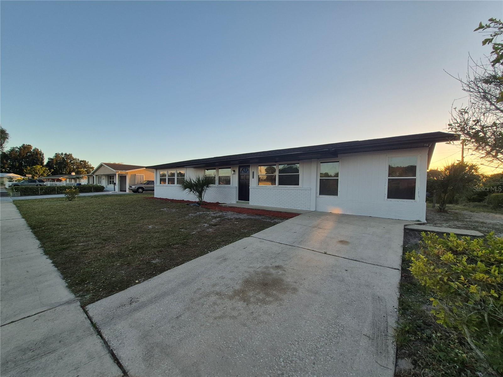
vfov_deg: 89.9
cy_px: 188
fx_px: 189
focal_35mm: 13
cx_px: 252
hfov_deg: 106.2
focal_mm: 1.74
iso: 50
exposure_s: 1/464
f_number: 2.2
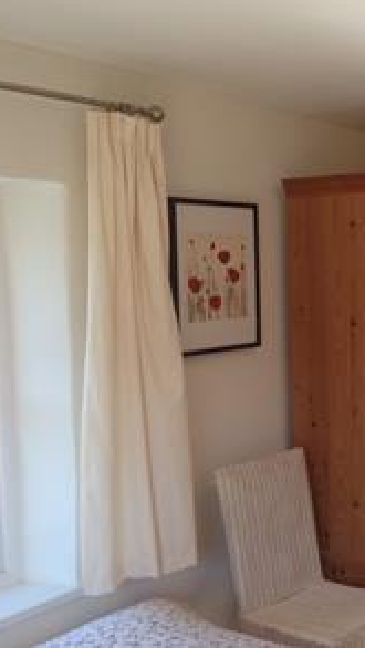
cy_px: 318
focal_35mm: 49
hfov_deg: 23.2
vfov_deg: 42.1
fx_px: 842
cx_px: 383
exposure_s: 1/120
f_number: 2.4
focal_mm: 4.13
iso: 64
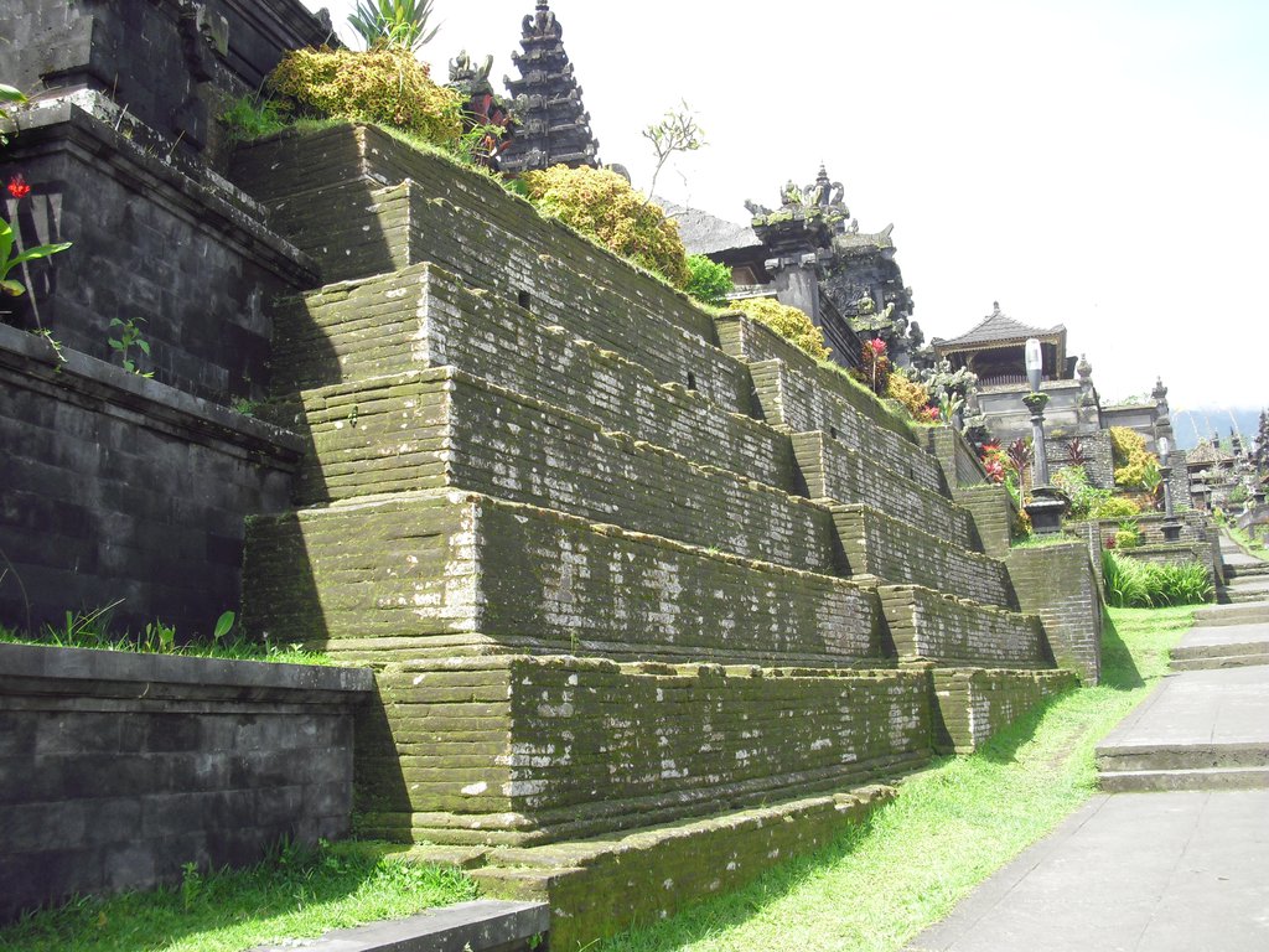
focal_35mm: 38
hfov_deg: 49.0
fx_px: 1393
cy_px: 476
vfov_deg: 37.7
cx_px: 634
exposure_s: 1/400
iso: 100
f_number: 2.8
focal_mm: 6.2
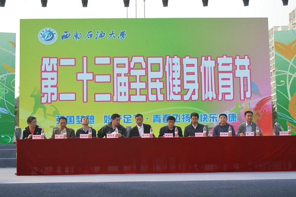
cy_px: 98
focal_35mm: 63
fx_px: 518
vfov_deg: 21.6
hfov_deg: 31.9
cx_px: 148
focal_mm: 42
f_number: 6.3
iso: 100
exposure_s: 1/160
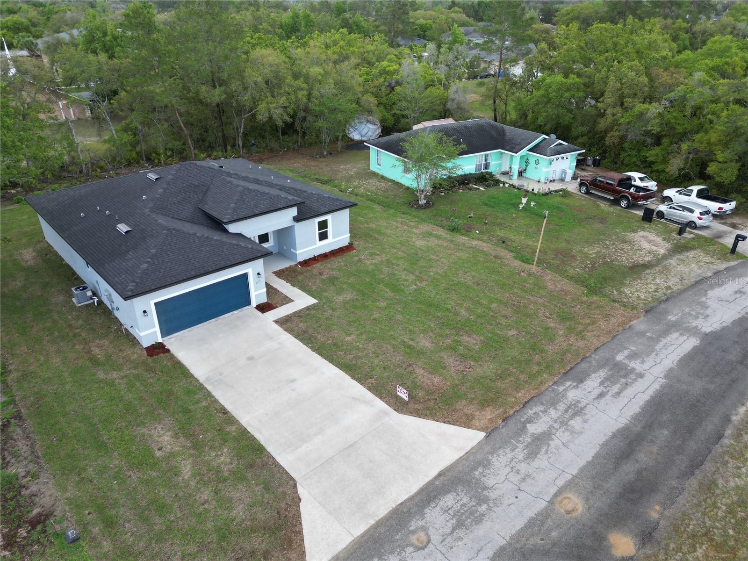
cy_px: 280
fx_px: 519
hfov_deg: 71.6
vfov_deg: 56.8
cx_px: 374
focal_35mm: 24
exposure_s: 1/725
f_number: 1.7
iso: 140
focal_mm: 6.72
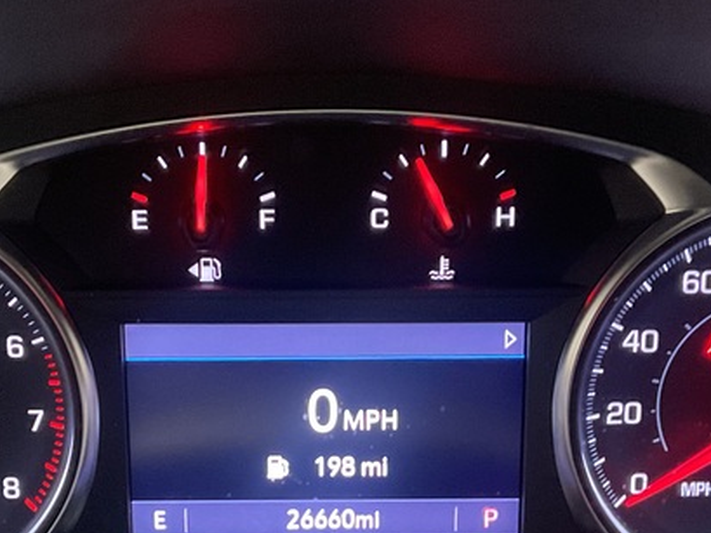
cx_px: 302
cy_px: 472
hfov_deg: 28.5
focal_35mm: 68
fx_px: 1397
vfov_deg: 21.2
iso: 400
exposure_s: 1/30
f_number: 1.8
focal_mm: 3
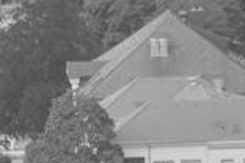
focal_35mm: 1077
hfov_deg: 1.9
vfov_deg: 1.3
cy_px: 333
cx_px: 228
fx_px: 7329
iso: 220
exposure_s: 1/500
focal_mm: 175
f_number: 5.6
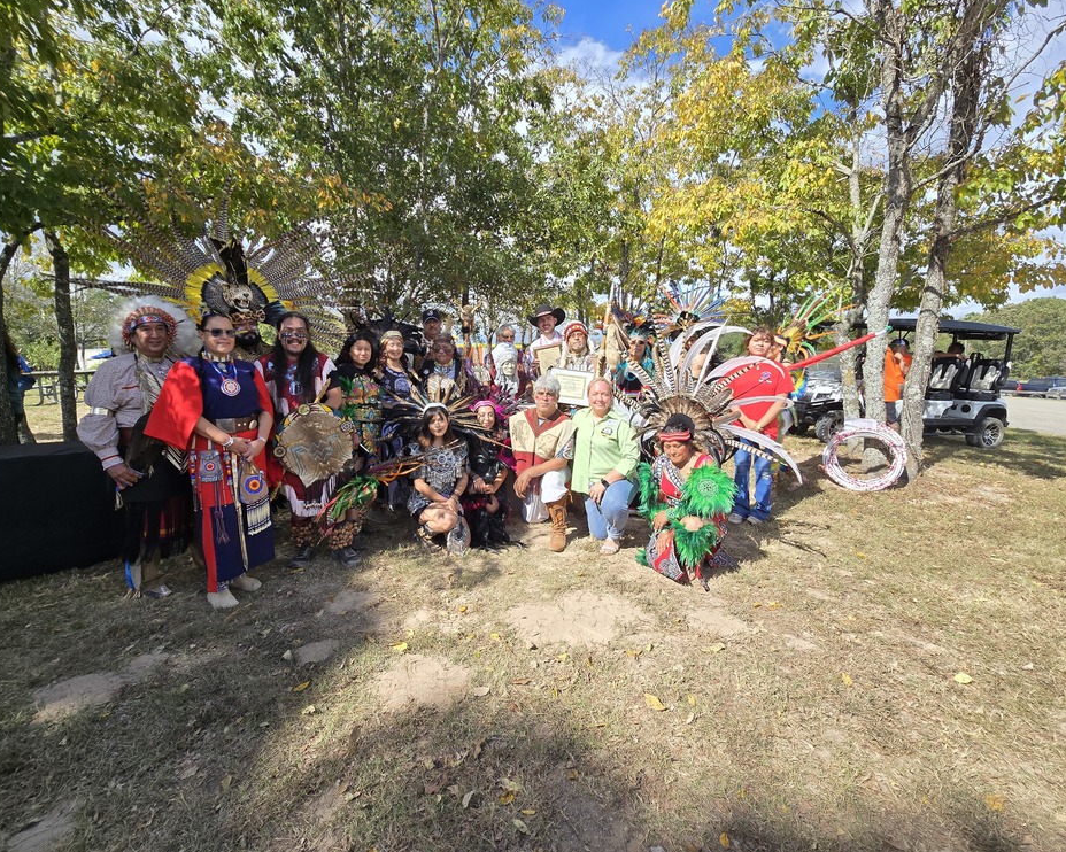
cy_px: 418
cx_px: 517
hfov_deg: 100.7
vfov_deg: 88.0
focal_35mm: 14
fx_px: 442
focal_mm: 2.2
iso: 50
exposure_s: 1/1157
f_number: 2.2
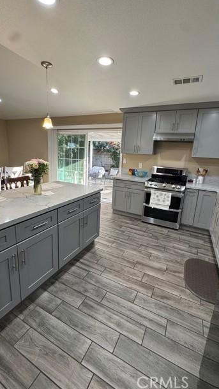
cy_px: 187
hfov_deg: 67.1
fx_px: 165
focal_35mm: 16
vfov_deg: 99.3
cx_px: 107
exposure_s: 1/120
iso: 160
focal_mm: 2.22
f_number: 2.2
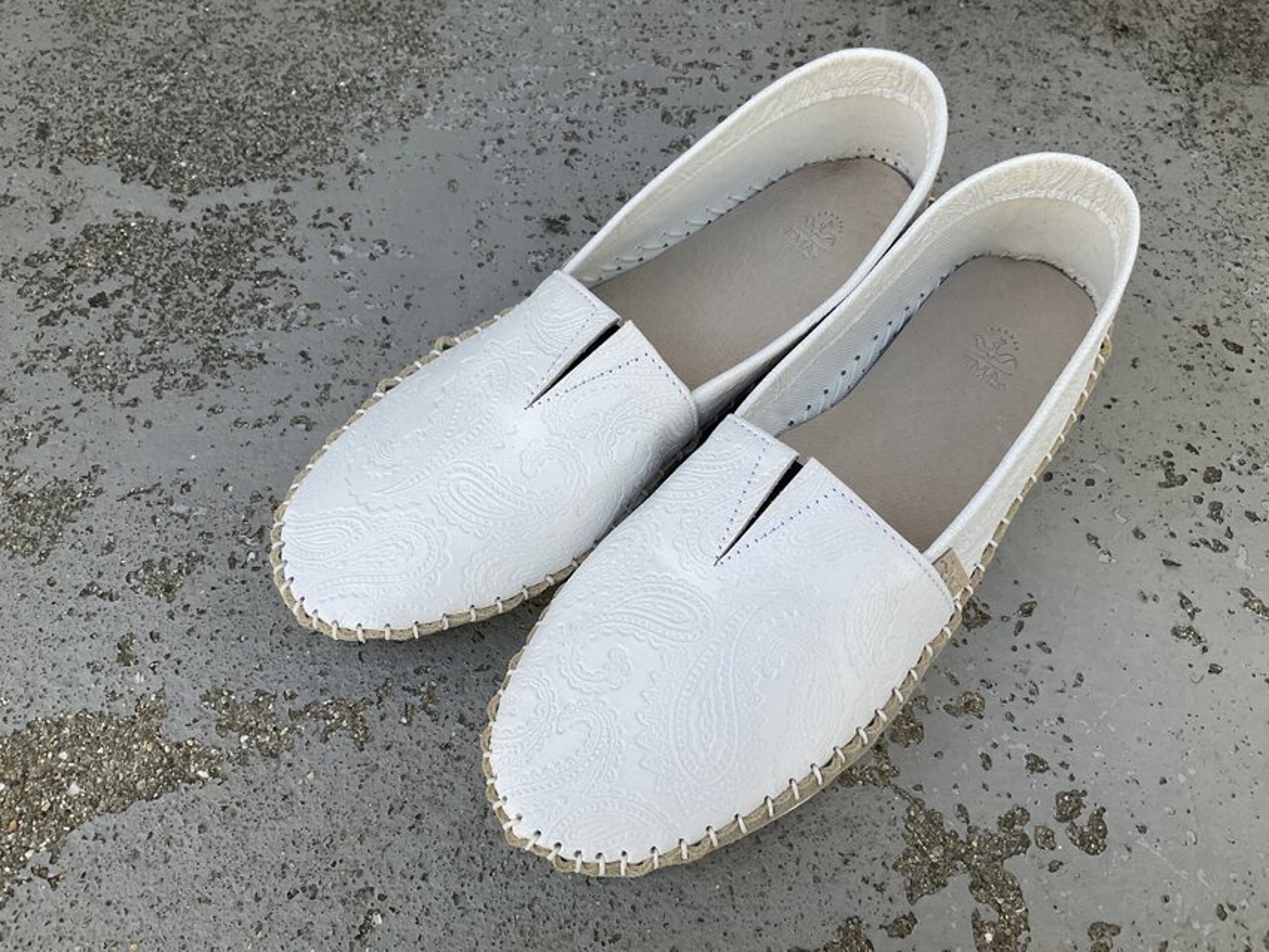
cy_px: 476
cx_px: 634
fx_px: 1063
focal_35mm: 29
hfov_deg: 61.7
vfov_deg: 48.2
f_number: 1.8
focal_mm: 3
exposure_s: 1/172
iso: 16
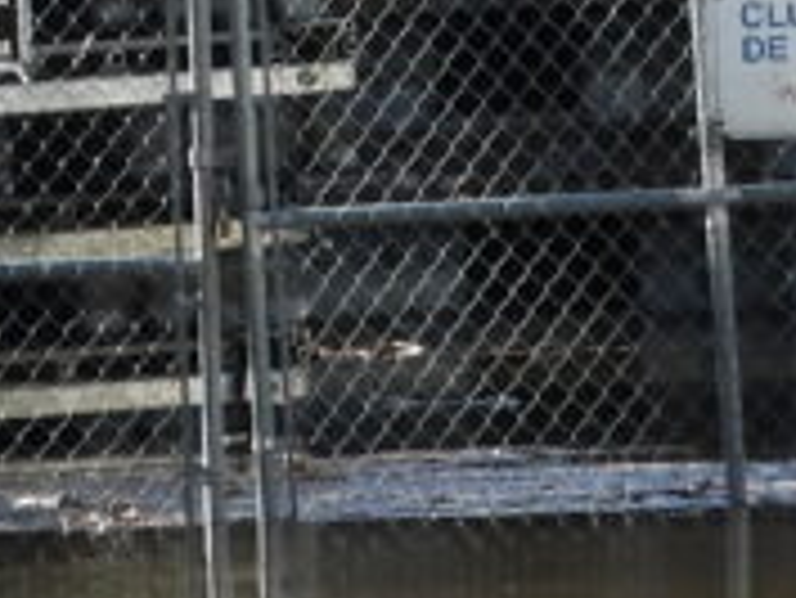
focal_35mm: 981
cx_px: -553
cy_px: -373
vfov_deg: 1.5
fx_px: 22574
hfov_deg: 2.0
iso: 100
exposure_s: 1/80
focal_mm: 30.5
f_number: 7.1
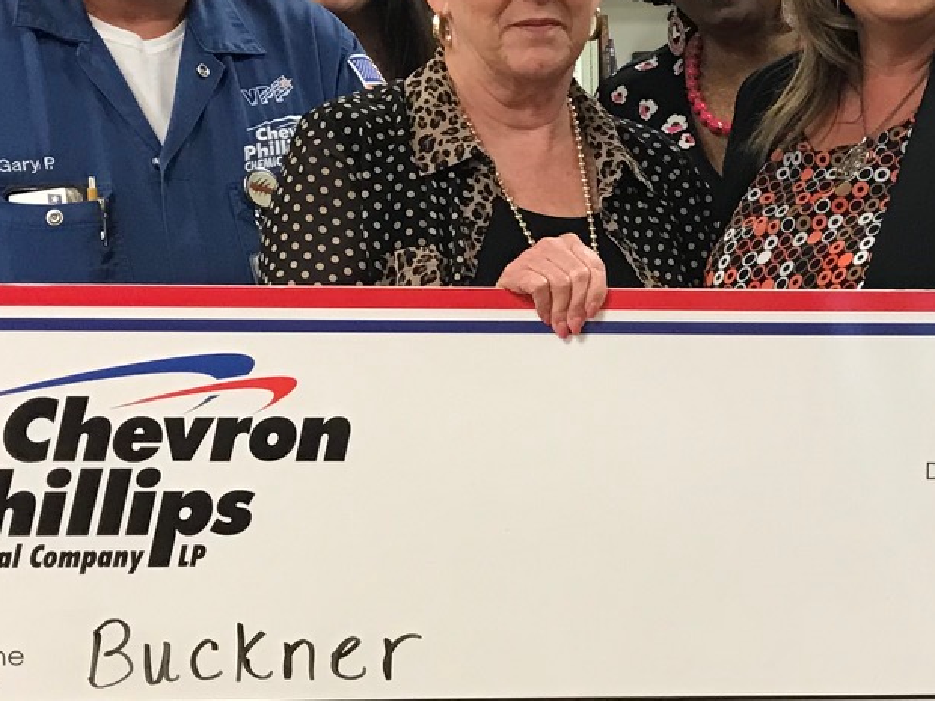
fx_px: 2458
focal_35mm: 91
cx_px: 956
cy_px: 371
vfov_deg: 16.2
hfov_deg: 20.8
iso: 40
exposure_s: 1/15
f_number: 1.8
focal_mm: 3.99
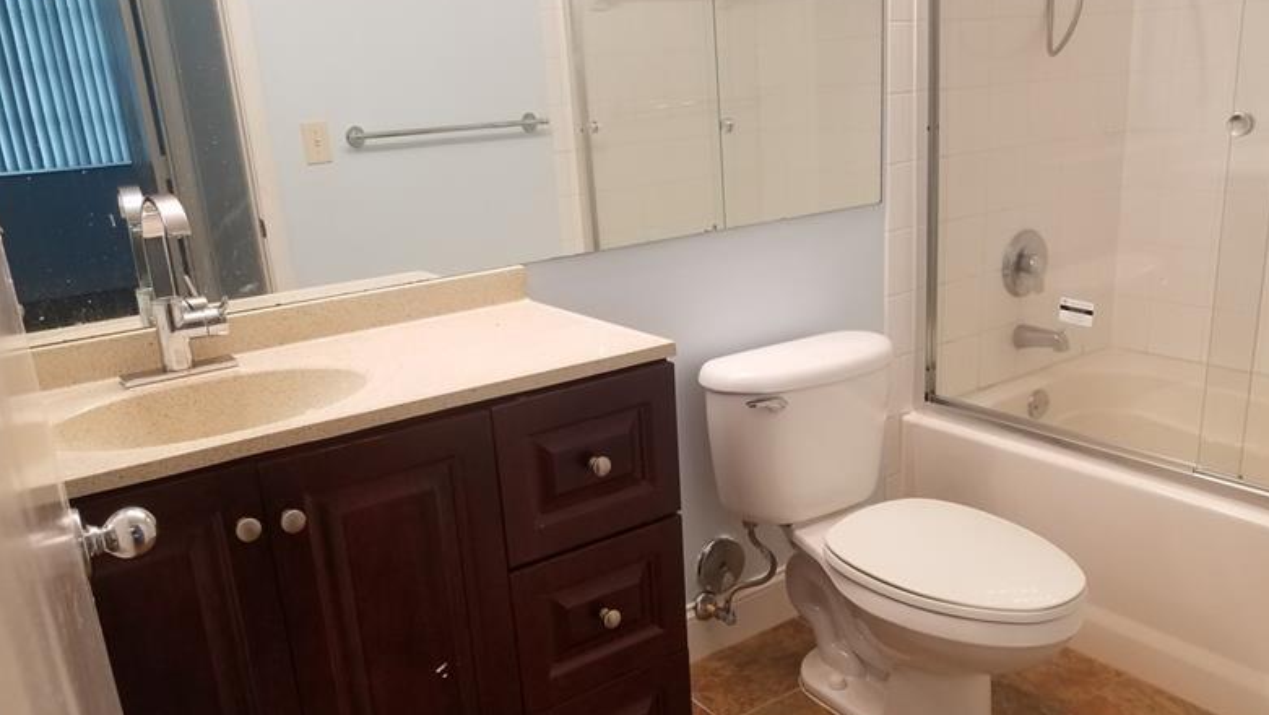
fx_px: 976
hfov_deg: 66.0
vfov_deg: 40.2
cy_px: 388
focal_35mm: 29
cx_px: 637
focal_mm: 4.2
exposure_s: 1/60
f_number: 1.7
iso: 64
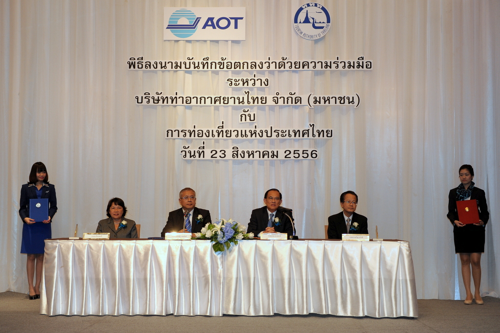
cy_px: 166
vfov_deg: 26.9
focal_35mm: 50
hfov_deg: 39.6
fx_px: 694
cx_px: 250
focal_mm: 50
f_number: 2.8
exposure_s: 1/125
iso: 1000
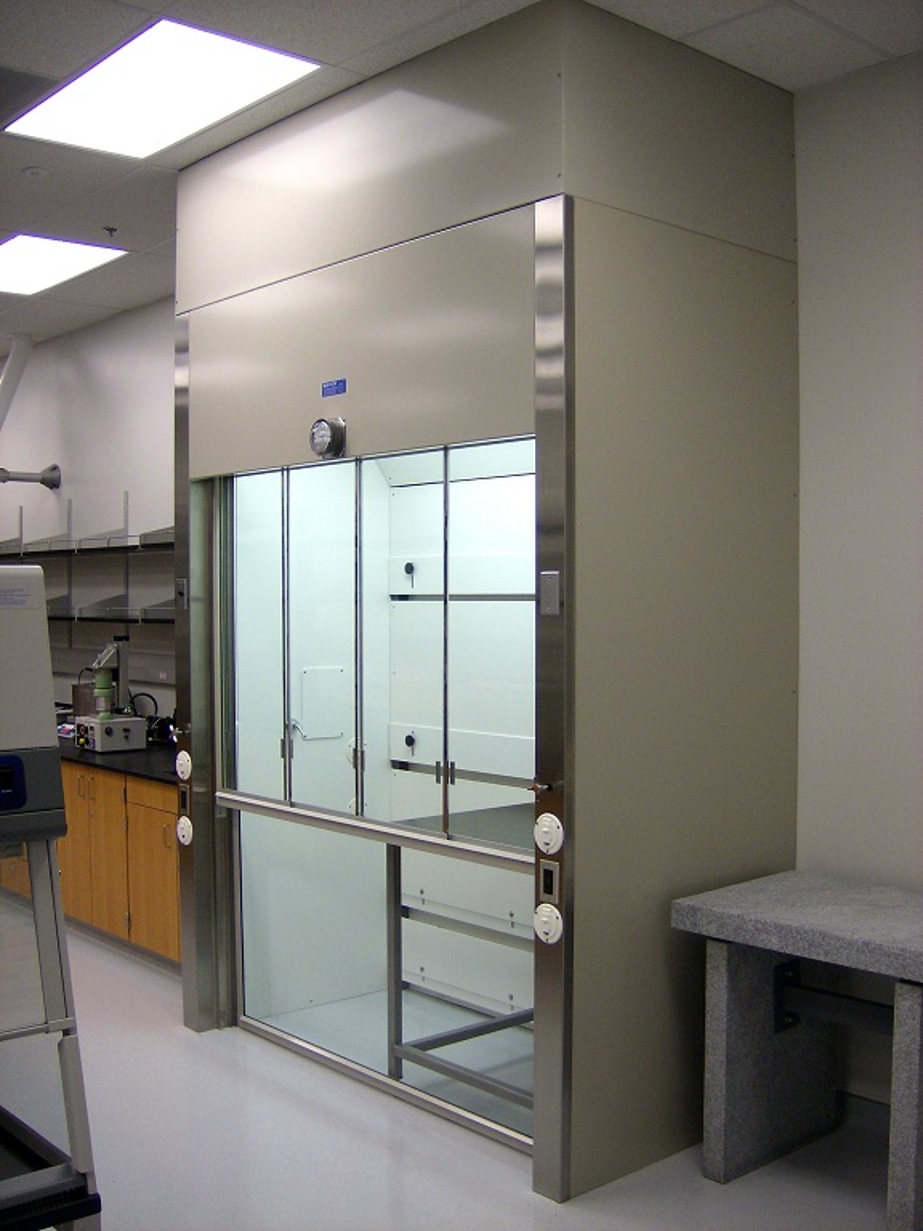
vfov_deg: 51.4
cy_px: 616
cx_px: 462
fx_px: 1280
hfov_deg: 39.7
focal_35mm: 36
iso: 100
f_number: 2.8
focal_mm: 6
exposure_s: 1/64.3
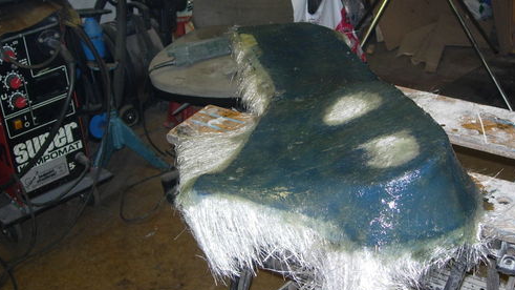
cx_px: 295
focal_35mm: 54
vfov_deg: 22.2
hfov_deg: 38.4
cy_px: 134
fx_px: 737
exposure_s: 1/64
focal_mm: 7.8
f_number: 2.8
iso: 79
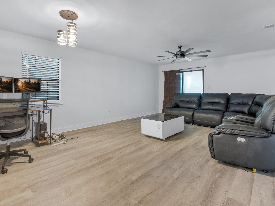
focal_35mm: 17
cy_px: 100
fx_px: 135
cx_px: 124
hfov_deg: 90.8
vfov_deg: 74.7
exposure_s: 4
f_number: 8
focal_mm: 10
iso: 250
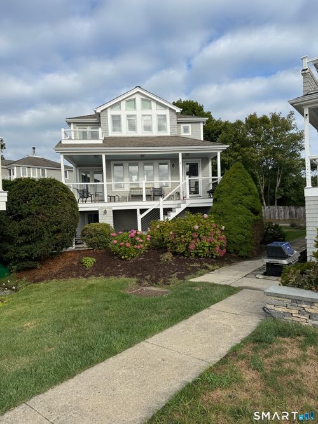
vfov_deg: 71.6
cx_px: 159
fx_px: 294
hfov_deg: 56.8
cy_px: 212
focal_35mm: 24
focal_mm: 6.76
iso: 80
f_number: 1.78
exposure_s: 1/3247
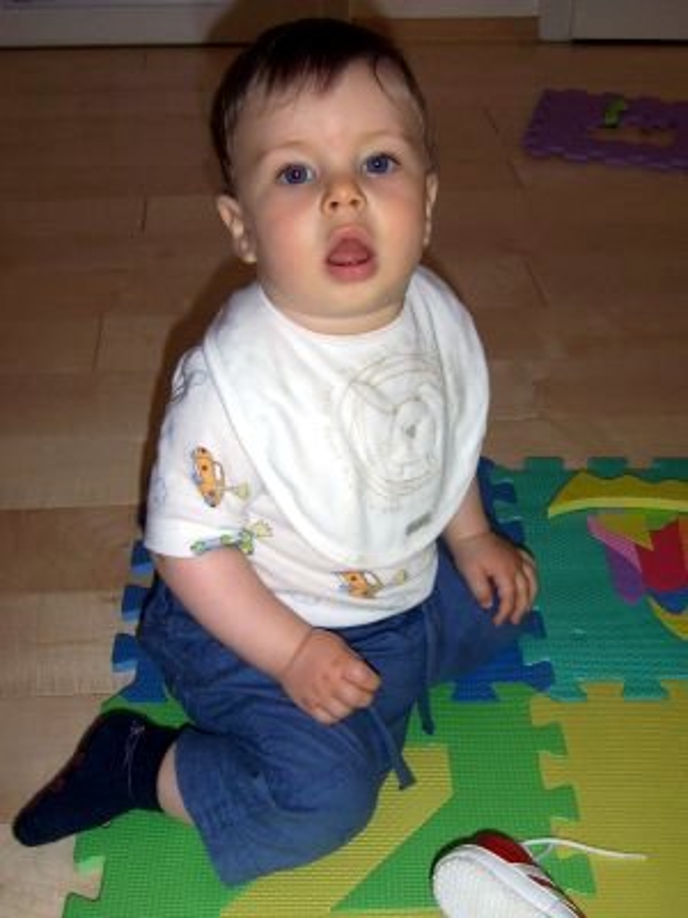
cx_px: 344
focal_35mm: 38
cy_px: 459
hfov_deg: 37.7
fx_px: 1007
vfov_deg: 49.0
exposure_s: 1/30
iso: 100
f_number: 2.8
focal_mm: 7.8
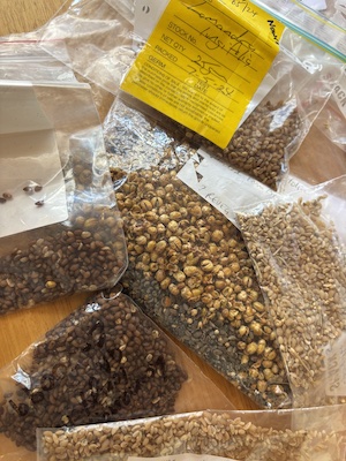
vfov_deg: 67.3
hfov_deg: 53.1
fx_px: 347
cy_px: 230
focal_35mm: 26
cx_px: 173
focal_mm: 5.96
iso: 80
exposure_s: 1/50
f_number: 1.6
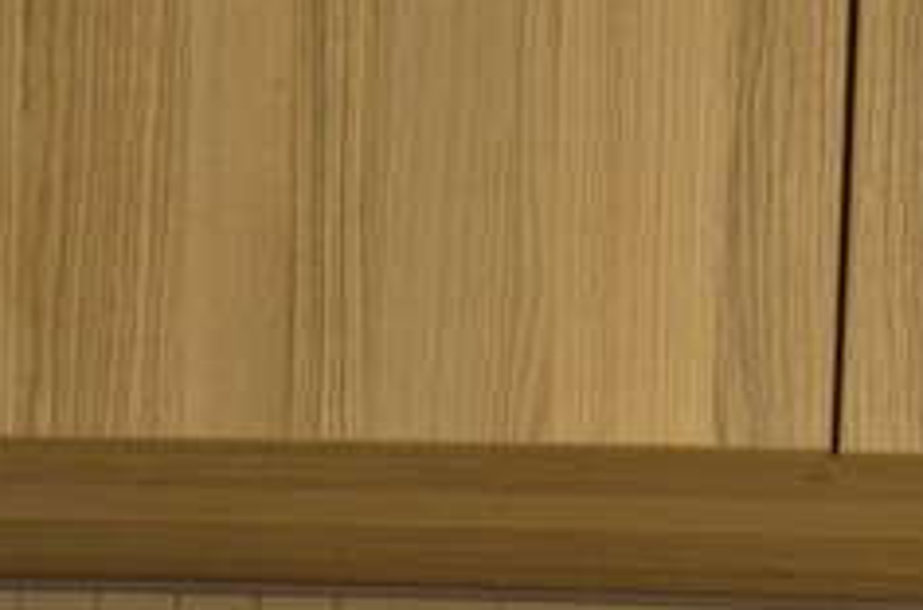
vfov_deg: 16.9
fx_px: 1662
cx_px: 481
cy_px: 1122
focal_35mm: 65
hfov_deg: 31.0
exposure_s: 1/60
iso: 800
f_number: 4
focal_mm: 10
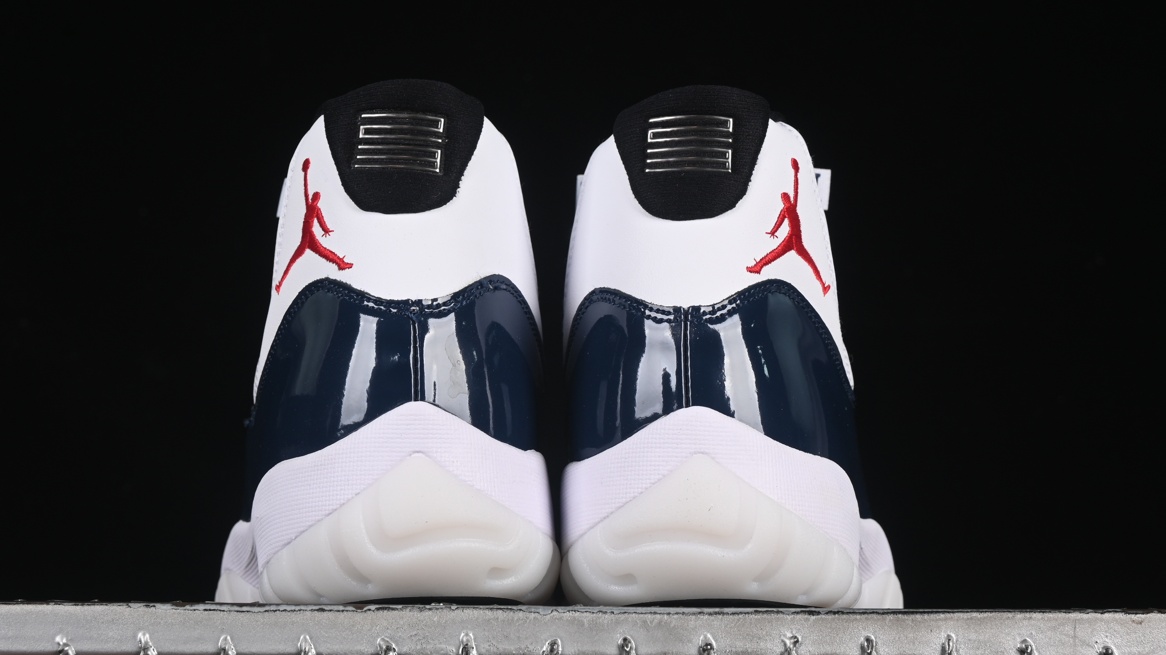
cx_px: 537
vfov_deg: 12.3
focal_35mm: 98
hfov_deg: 21.8
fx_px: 3030
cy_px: 302
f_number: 8
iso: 160
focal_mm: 50
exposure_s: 1/80
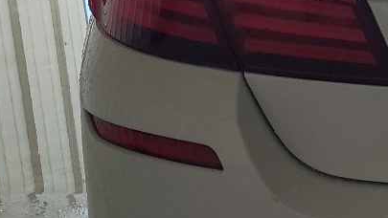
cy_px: 32
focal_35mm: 112
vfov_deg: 10.8
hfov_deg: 16.0
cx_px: 710
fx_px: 1153
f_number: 1.5
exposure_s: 1/435
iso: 50
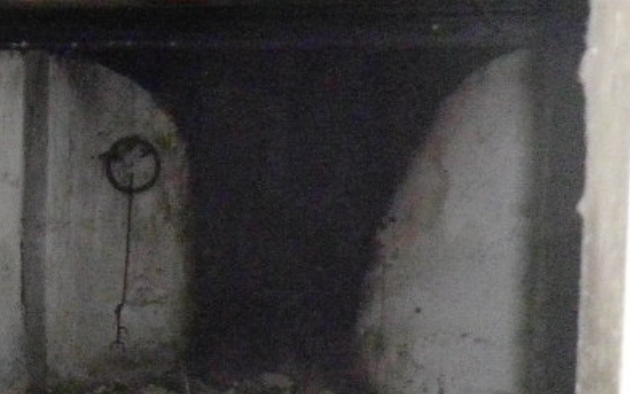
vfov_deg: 13.5
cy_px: 270
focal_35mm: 97
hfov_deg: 19.8
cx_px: -180
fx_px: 1665
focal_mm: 6.2
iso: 640
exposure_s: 1/60
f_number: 3.8
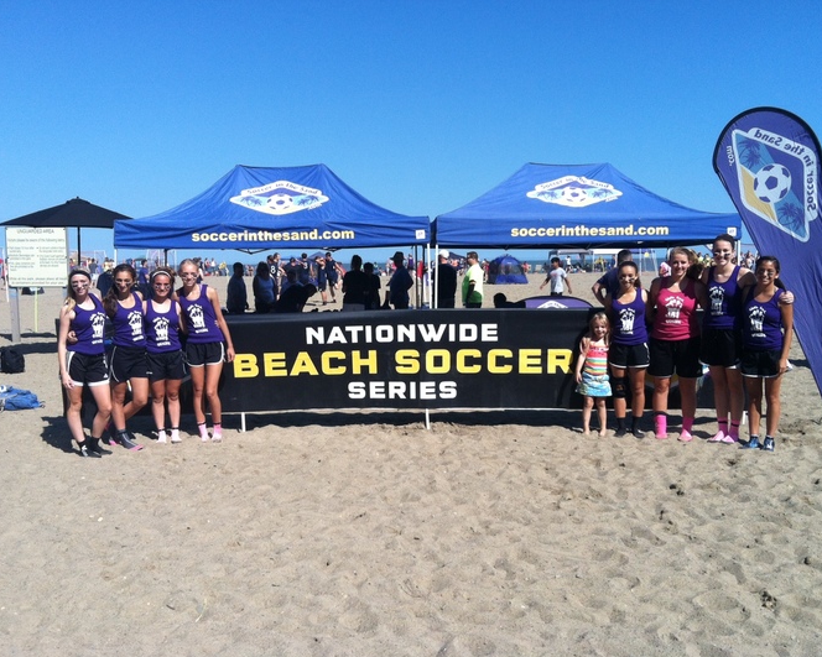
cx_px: 402
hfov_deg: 49.1
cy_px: 332
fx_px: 900
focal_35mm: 37
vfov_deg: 40.1
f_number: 2.8
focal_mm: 3.85
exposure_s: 1/1667
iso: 80
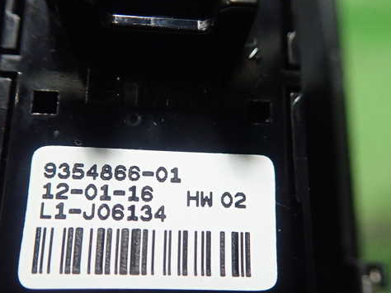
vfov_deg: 37.7
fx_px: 429
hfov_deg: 49.0
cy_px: 161
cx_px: 188
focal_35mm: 38
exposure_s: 1/125
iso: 640
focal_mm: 5.5
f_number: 2.3
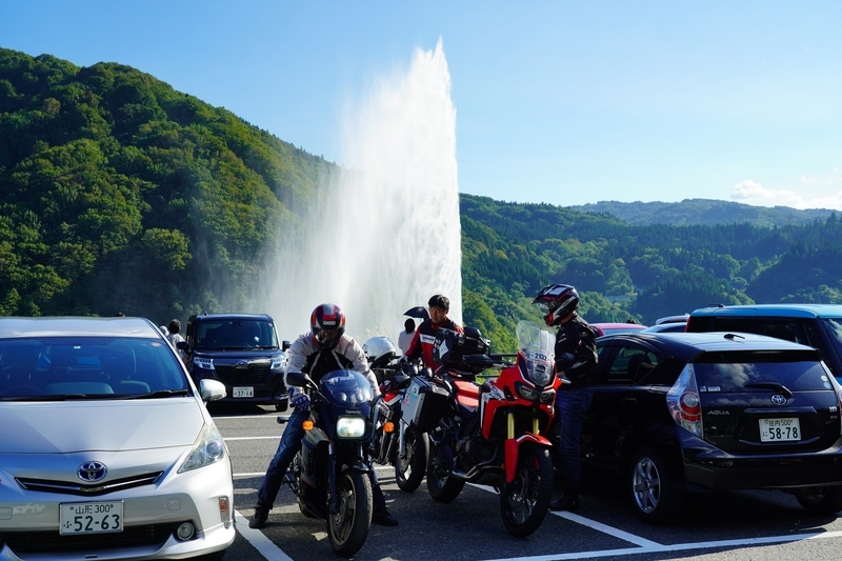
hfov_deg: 42.8
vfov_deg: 29.2
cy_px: 280
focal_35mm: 46
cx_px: 421
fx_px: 1076
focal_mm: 46
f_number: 6.3
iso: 100
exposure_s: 1/160
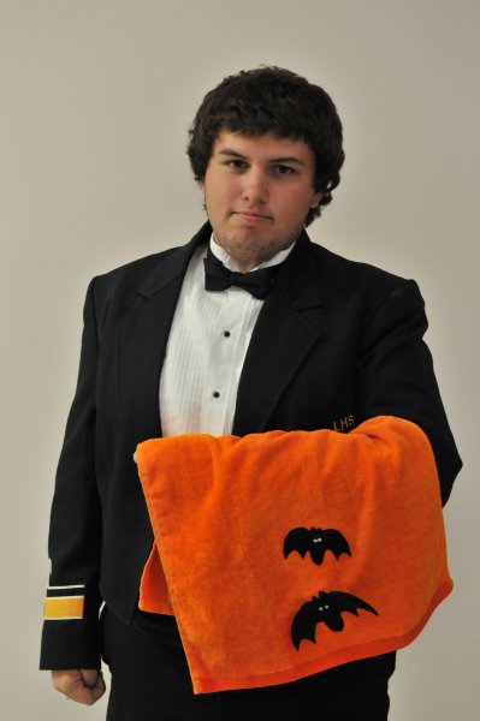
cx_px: 240
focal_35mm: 60
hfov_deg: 22.6
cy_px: 360
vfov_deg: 33.4
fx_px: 1202
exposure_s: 1/60
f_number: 4
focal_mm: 40
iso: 800
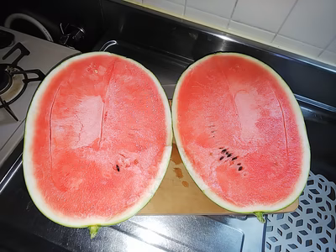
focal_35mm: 22
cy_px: 126
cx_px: 168
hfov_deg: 76.4
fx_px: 214
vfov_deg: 61.1
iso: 50
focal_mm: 3.4
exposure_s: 1/60
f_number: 1.94
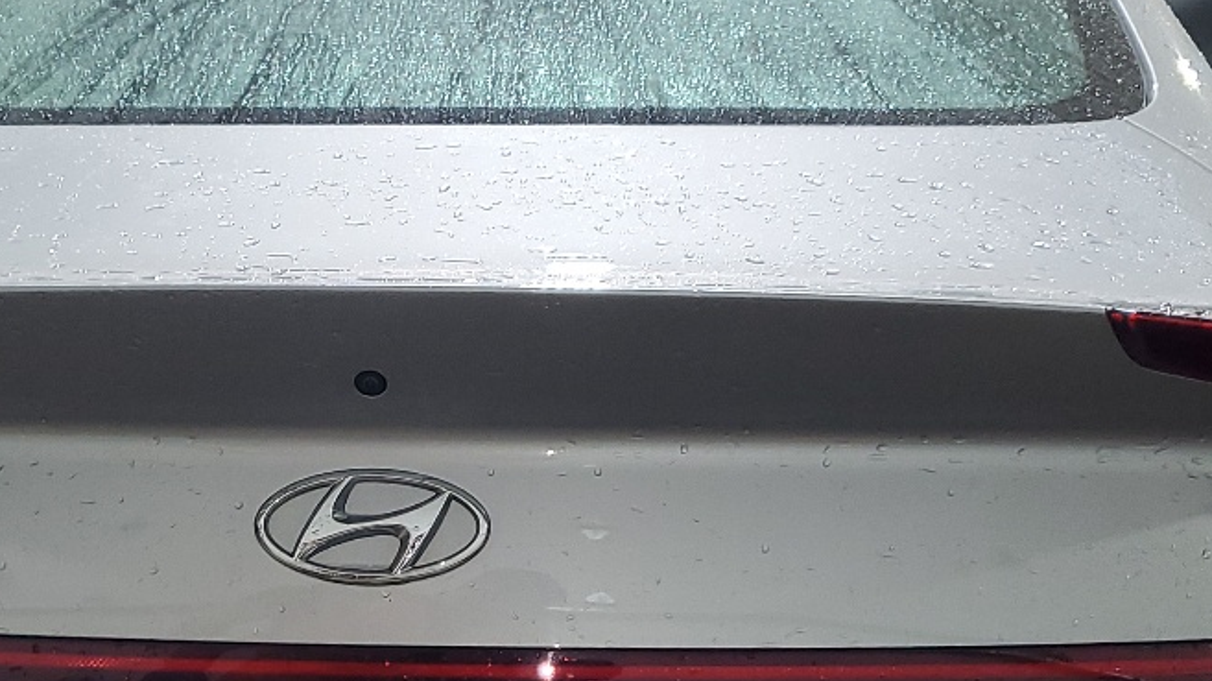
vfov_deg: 17.2
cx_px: 404
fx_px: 2217
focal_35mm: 69
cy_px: 613
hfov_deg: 30.4
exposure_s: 1/60.2
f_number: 1.5
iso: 82
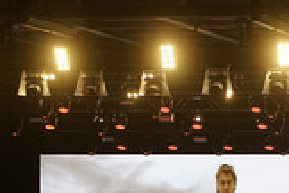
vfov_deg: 5.8
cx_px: 222
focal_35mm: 236
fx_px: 1894
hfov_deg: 8.7
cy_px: 266
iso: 1600
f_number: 2.8
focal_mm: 85
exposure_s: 1/400
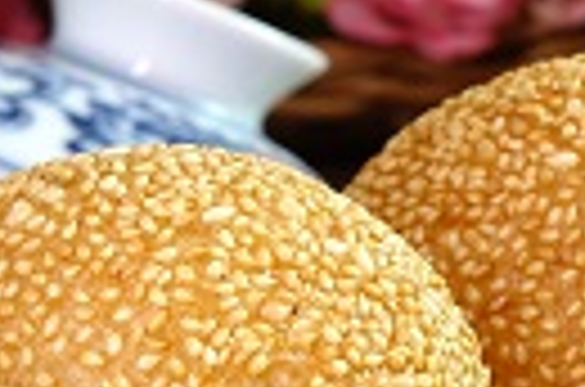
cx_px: 225
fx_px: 7408
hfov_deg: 4.5
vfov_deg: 3.0
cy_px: 500
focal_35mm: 457
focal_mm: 54.1
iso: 80
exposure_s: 1/13
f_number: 8
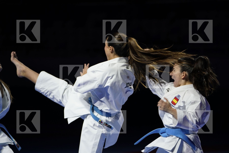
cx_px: 114
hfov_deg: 15.1
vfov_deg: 10.1
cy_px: 76
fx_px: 865
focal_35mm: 136
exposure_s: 1/500
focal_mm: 136
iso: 400
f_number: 2.8
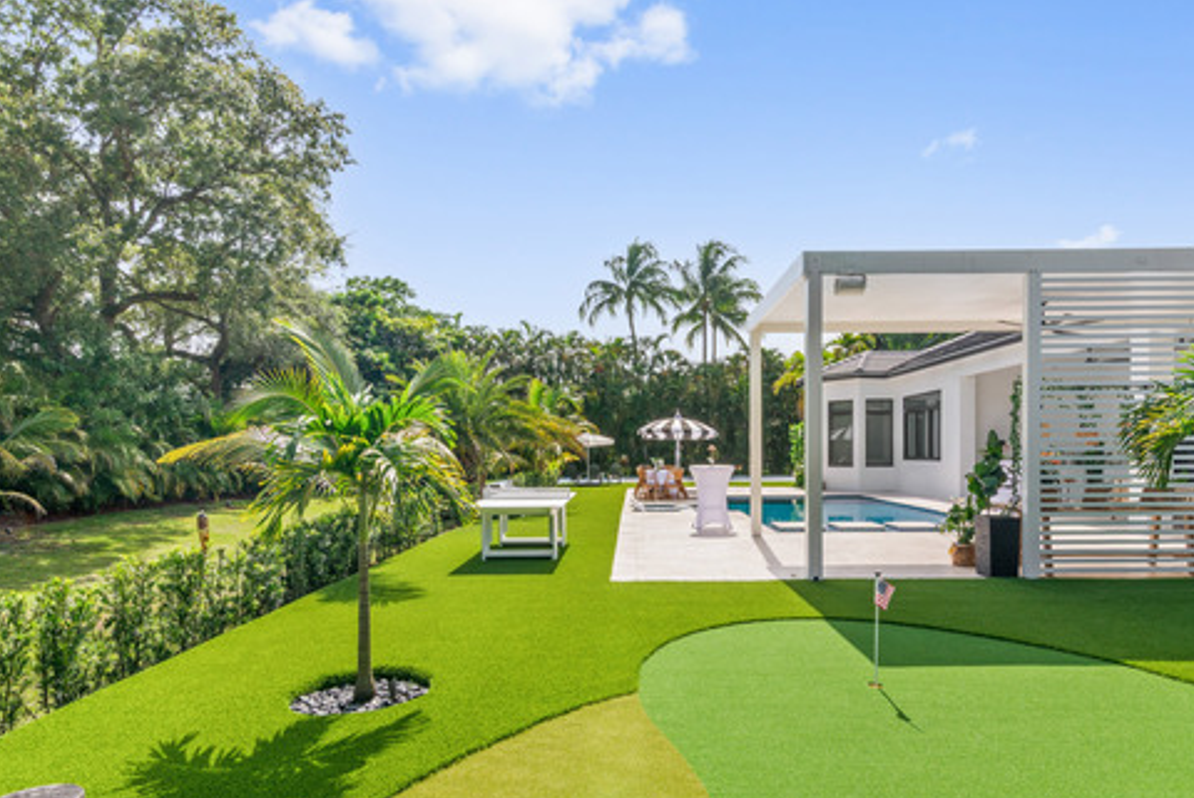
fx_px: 664
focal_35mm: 20
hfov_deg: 83.8
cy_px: 456
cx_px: 637
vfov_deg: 61.8
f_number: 18
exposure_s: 1/160
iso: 320
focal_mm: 16
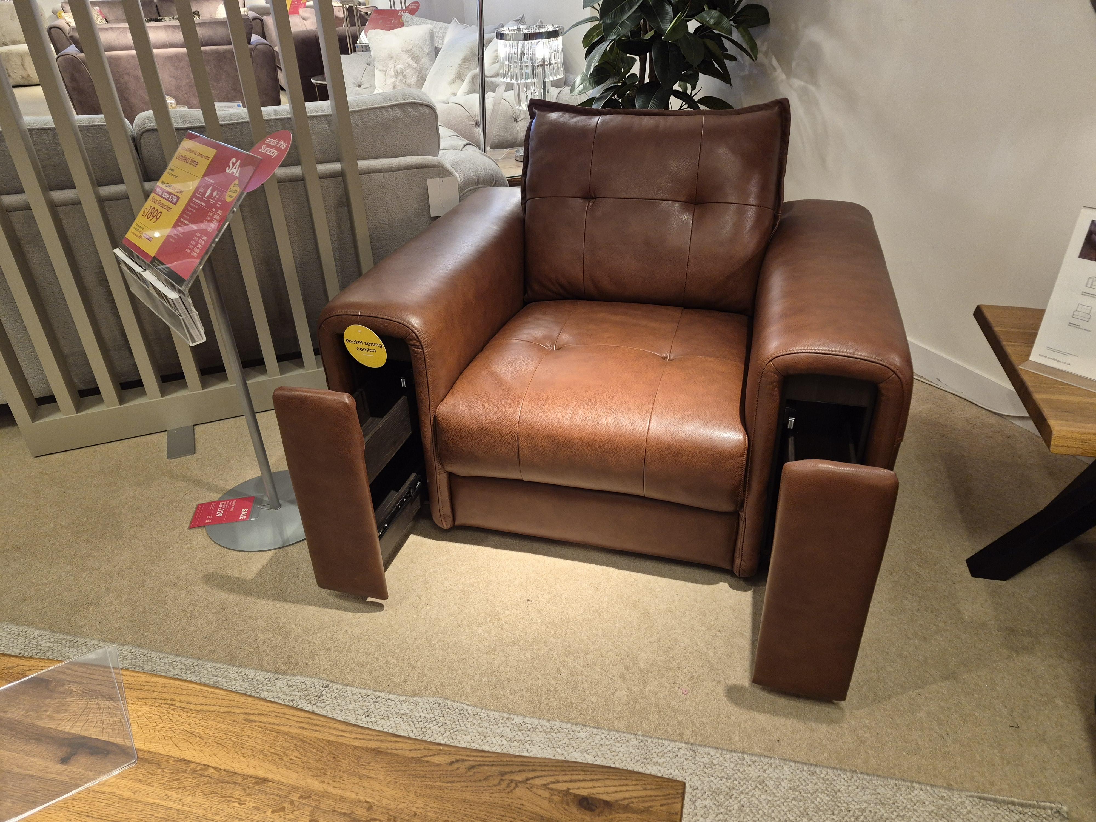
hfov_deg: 73.9
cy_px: 411
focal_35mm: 23
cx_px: 548
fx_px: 728
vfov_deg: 58.9
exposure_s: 1/100
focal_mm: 5.4
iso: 200
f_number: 1.8
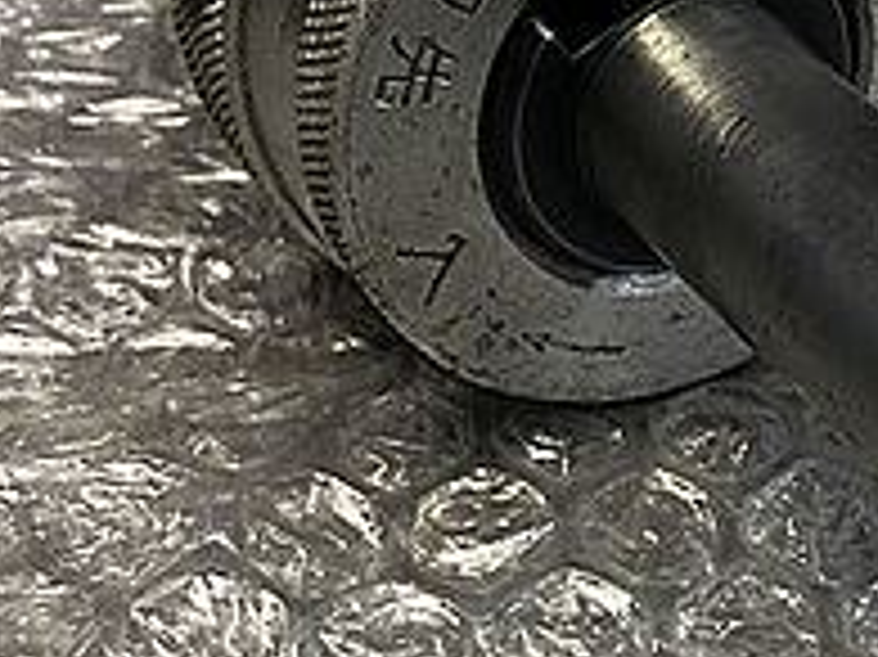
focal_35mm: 92
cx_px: 828
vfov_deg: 16.0
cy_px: 382
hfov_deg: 20.8
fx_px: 2332
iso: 32
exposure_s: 1/50
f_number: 1.8
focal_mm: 3.99
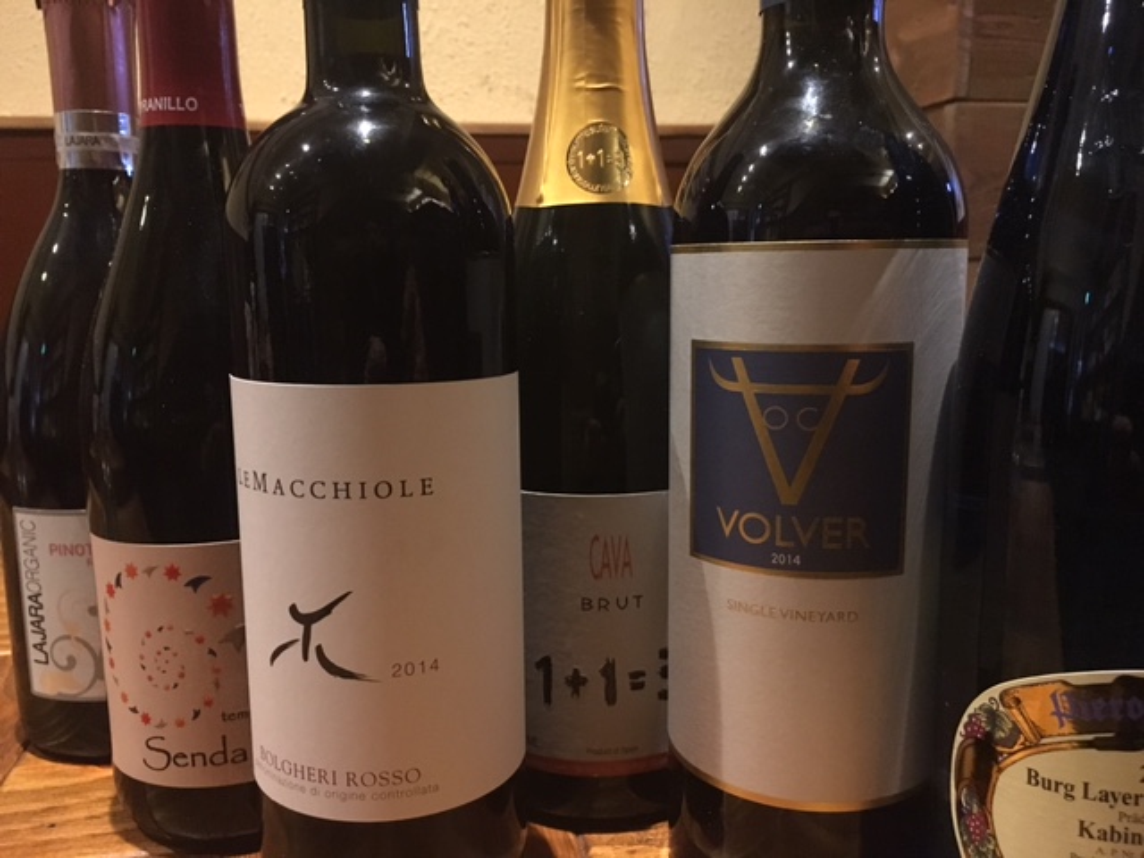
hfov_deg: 61.7
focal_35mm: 29
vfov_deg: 48.2
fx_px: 958
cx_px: 572
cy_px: 429
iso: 640
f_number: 2.2
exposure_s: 1/15
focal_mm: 4.15
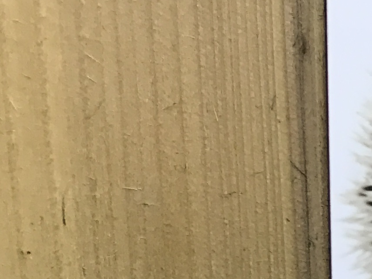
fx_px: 1429
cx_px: 728
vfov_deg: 10.7
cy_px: 445
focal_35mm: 133
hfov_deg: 13.0
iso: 20
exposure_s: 1/491
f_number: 1.8
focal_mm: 3.99
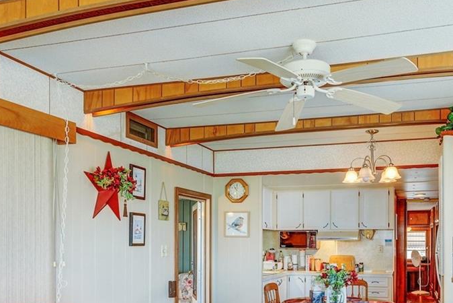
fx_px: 478
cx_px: 261
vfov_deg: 34.2
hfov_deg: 50.5
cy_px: 235
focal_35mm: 38
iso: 400
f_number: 8
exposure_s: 1/25
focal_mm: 16
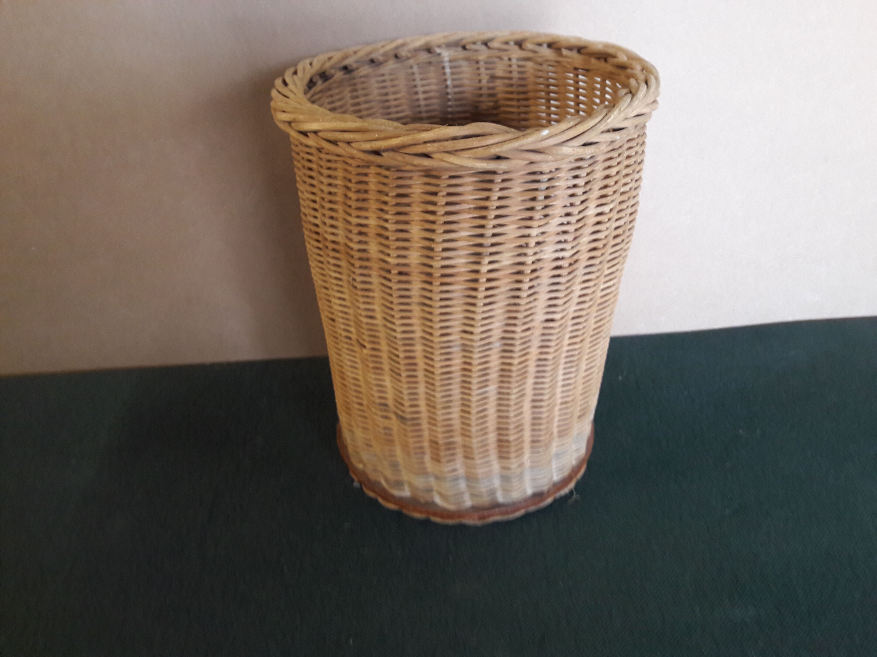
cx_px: 438
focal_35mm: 28
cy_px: 328
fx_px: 709
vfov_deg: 49.7
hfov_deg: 63.4
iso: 160
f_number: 1.9
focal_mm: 3.7
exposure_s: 1/33
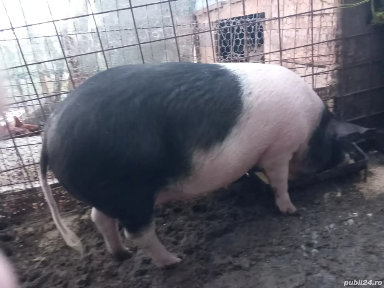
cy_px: 144
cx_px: 192
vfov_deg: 51.4
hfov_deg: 65.3
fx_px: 300
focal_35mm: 27
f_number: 1.8
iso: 500
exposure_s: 1/20
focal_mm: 4
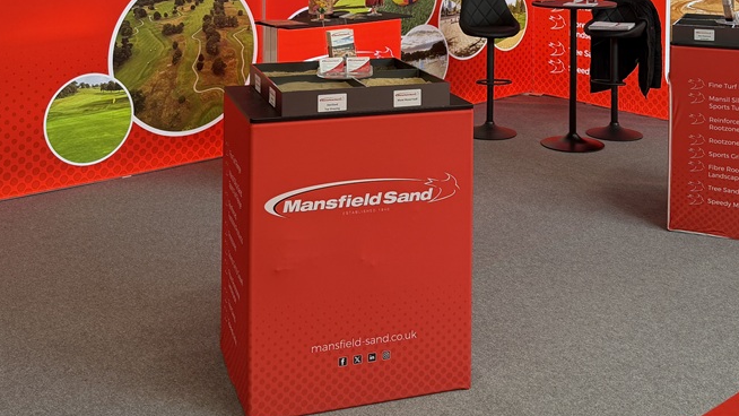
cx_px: 399
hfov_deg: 42.9
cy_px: -38
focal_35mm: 48
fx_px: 941
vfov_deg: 23.4
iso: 125
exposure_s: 1/50
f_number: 1.78
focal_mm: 6.76
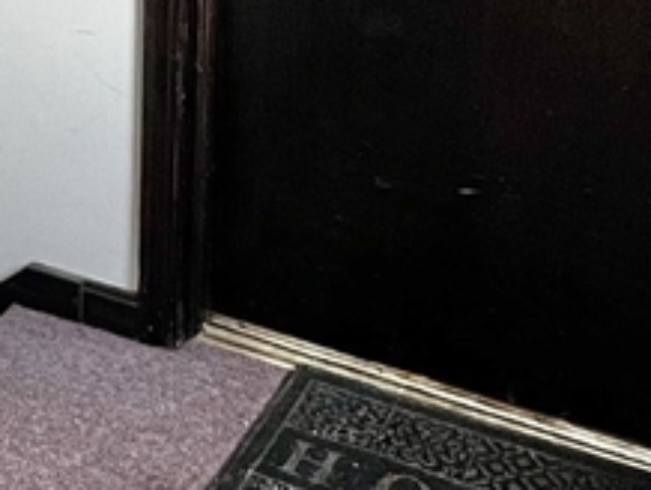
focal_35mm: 61
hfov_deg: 31.2
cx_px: 185
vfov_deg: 21.6
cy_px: -158
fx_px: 1148
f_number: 1.8
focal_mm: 1.57
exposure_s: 1/60
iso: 320
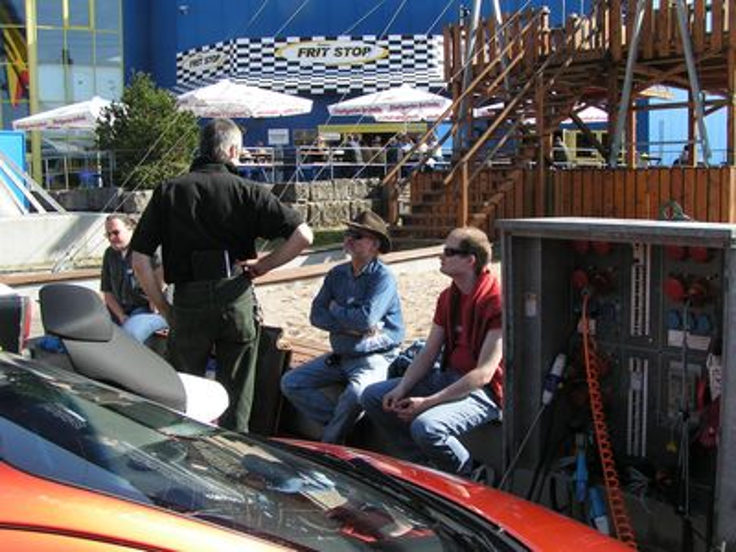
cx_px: 368
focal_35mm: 38
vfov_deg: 37.7
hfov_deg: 49.0
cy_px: 276
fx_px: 808
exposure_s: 1/200
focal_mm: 5.8
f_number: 5.6
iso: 50
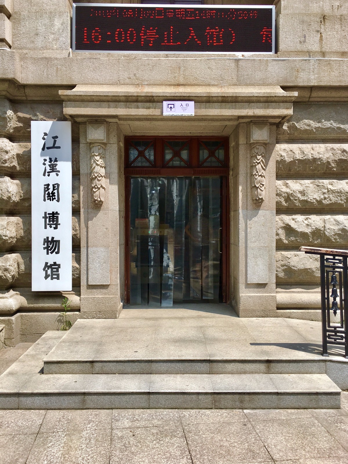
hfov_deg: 48.2
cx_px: 174
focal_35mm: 29
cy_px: 232
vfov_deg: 61.7
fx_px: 389
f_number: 2.2
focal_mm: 4.15
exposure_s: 1/1054
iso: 25
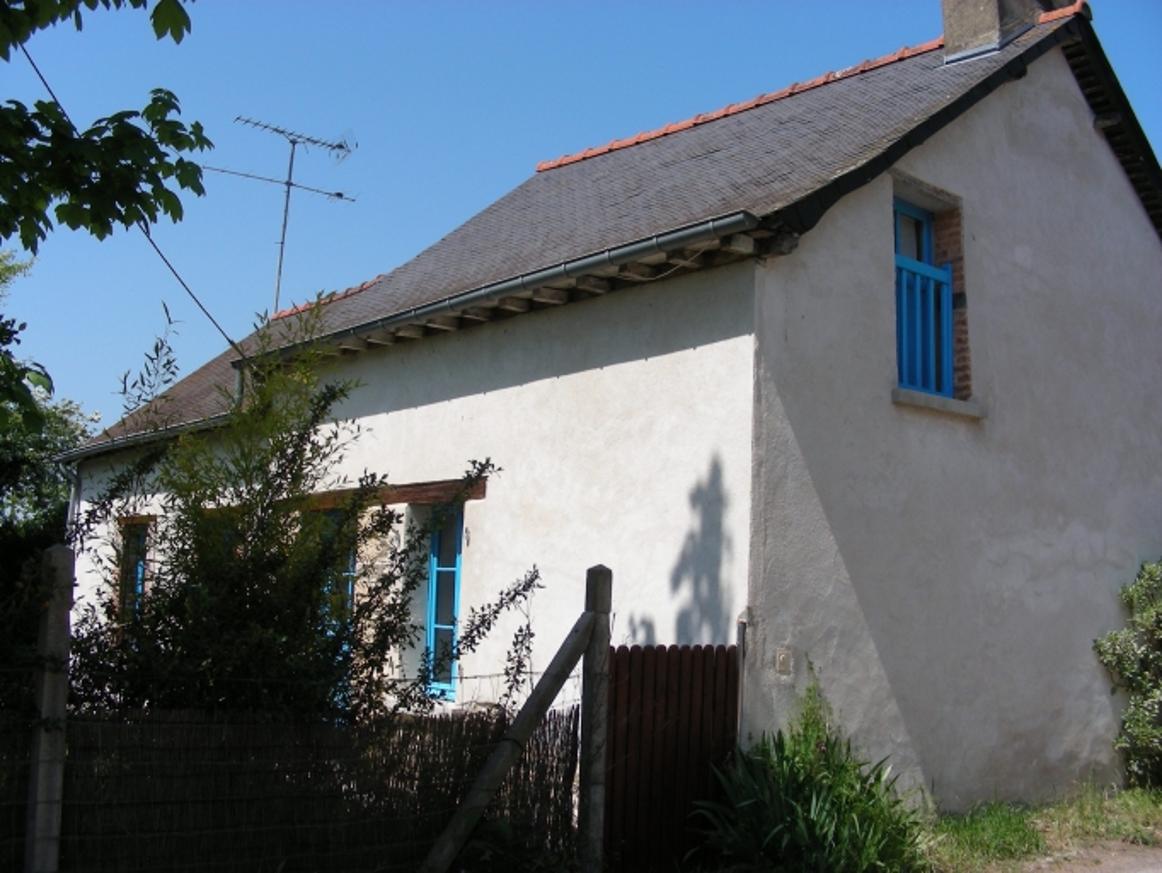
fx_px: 1276
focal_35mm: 38
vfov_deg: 37.7
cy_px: 436
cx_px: 581
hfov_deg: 49.0
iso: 50
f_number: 4
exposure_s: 1/513
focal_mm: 6.3
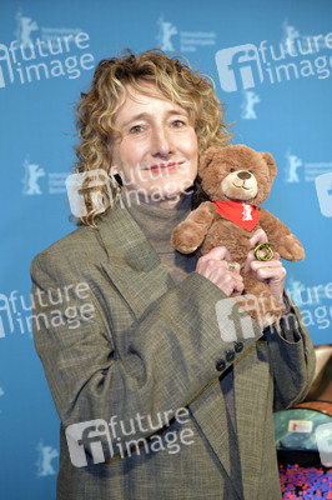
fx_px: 804
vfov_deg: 34.5
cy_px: 250
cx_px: 166
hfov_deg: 23.3
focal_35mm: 58
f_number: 6.3
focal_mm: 58
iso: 2500
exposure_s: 1/80
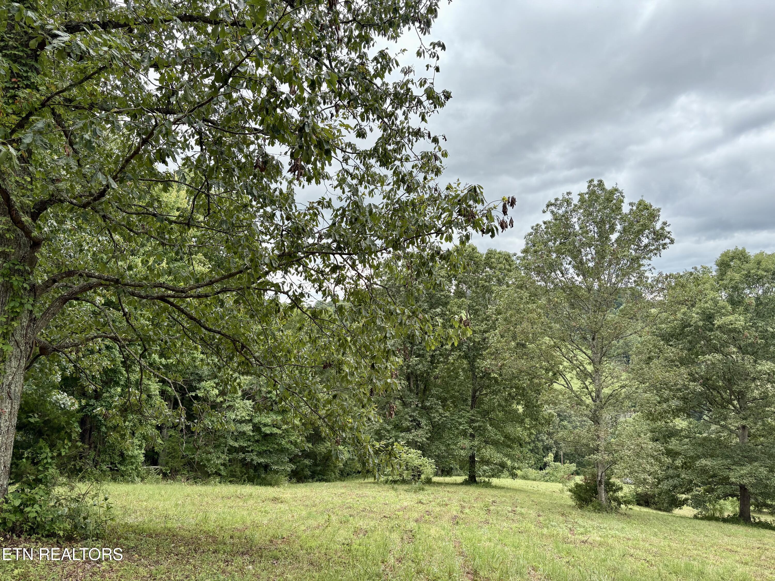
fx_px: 582
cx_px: 388
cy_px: 290
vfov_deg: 53.1
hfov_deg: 67.3
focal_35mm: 26
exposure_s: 1/1196
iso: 50
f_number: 1.6
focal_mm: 5.96
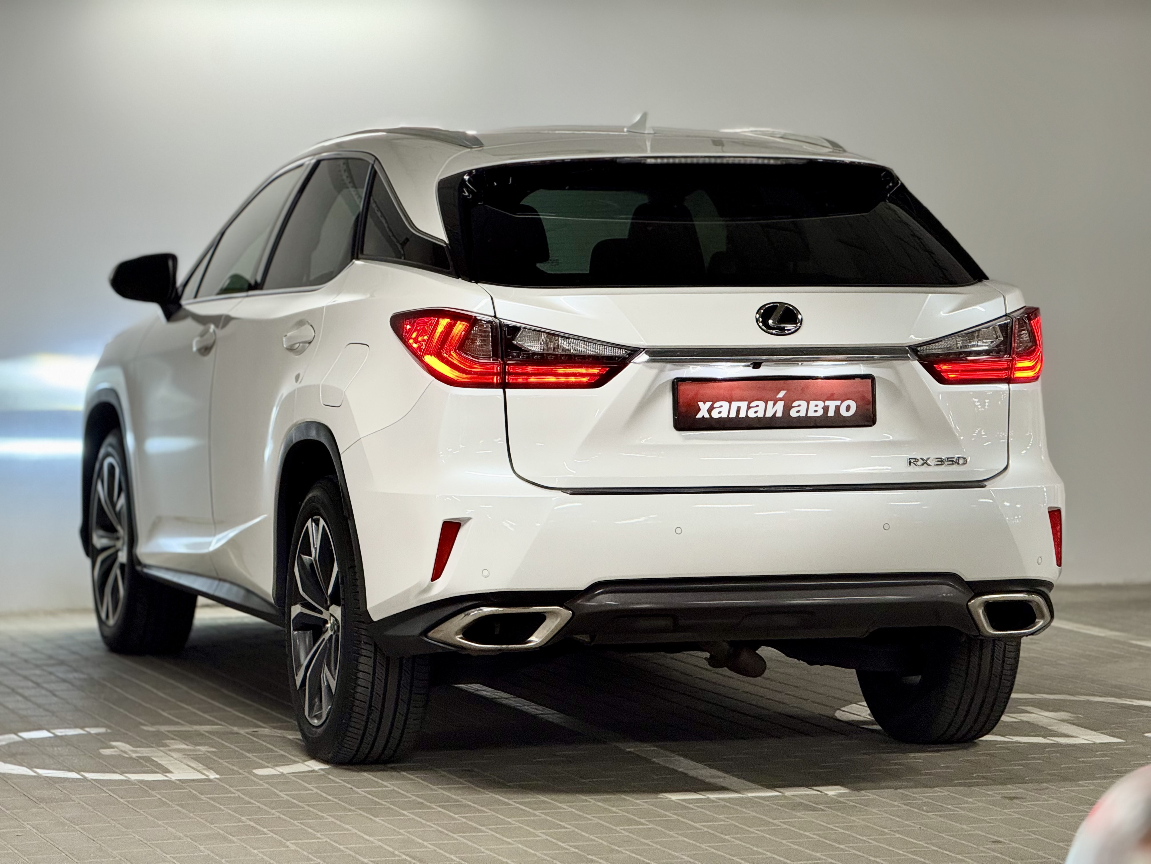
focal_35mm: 120
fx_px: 3990
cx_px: 576
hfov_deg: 16.4
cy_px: 432
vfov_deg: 12.3
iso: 200
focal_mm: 15.66
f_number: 2.8
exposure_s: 1/50
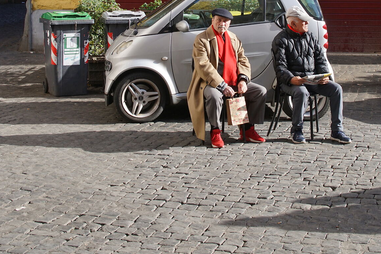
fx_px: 773
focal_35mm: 73
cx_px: 216
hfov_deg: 27.7
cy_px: 0
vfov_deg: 18.2
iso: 400
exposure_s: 1/250
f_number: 8
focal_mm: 35
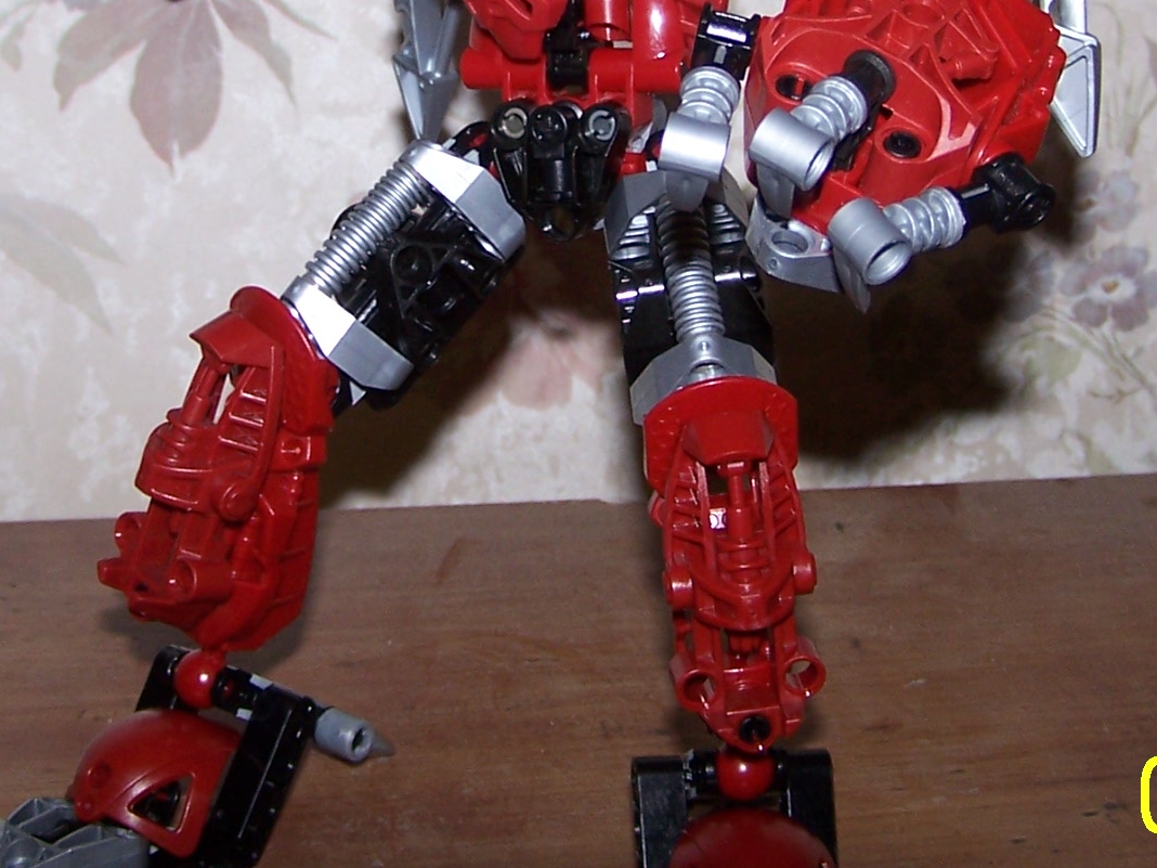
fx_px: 2741
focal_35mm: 82
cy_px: 92
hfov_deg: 23.8
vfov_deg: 17.7
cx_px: 547
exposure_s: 1/60
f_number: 2.8
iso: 80
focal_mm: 6.3
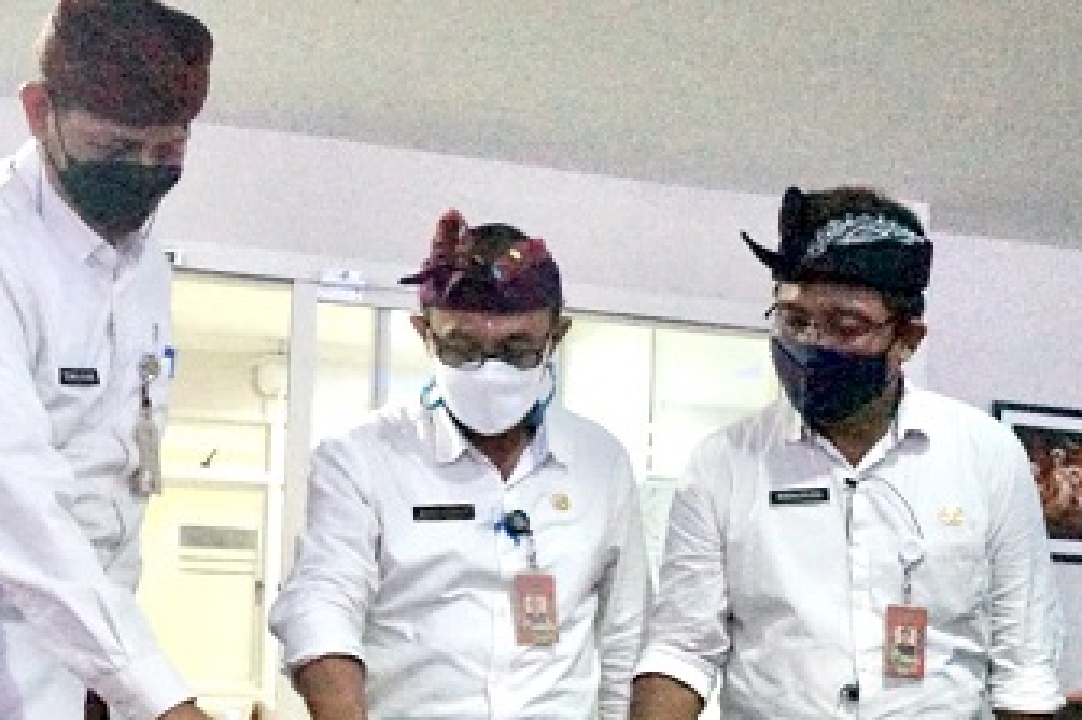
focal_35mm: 52
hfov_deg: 38.1
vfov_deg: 25.3
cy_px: 620
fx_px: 1562
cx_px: 640
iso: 25600
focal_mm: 29
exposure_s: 1/100
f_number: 6.3
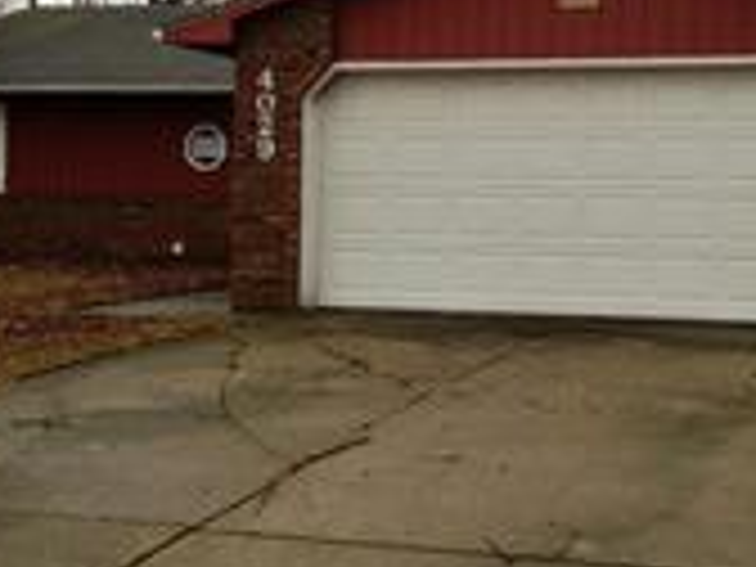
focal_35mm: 68
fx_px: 1485
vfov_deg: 21.5
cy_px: 171
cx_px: 500
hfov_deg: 28.4
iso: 64
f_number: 2.4
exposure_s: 1/223
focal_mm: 4.13
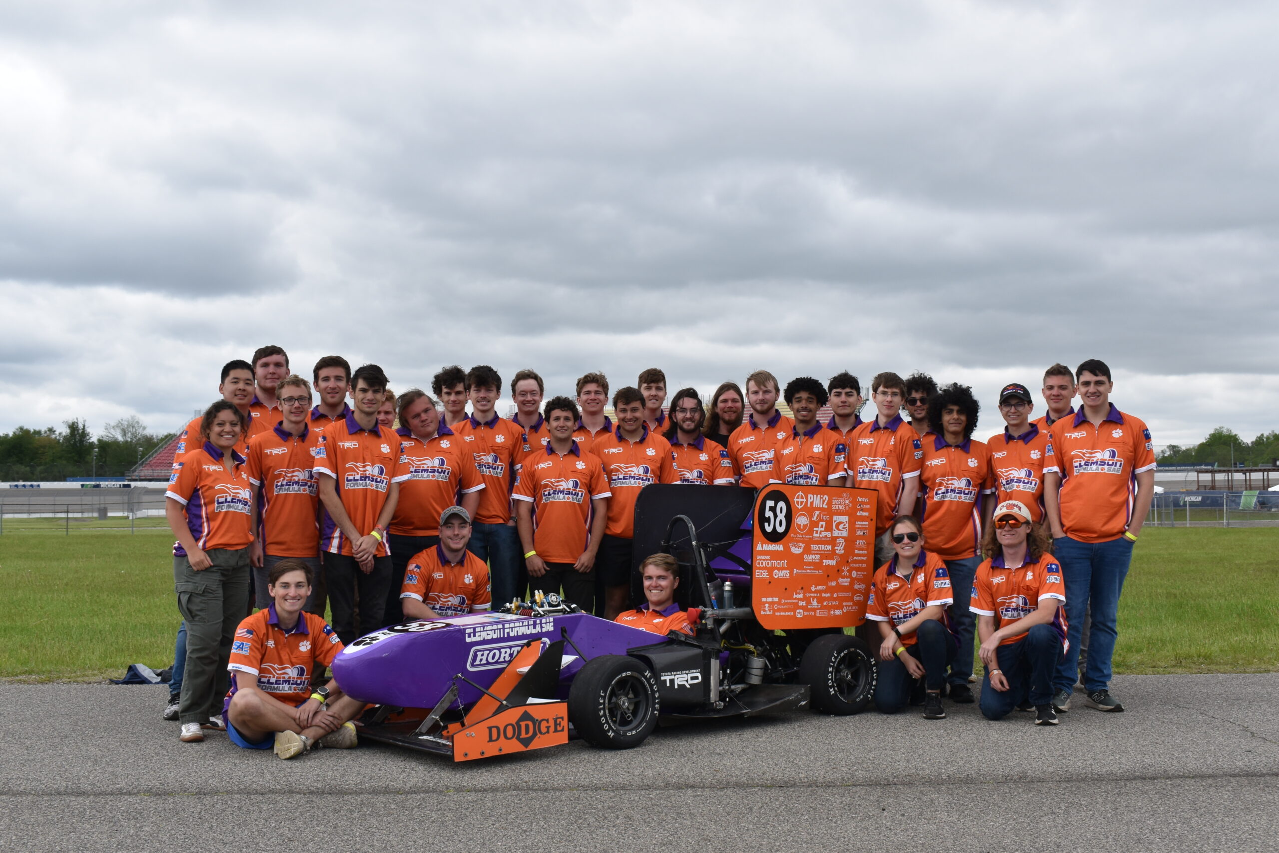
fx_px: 1439
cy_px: 426
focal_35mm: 40
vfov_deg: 33.0
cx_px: 640
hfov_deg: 47.9
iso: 180
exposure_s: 1/250
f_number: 8
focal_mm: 27
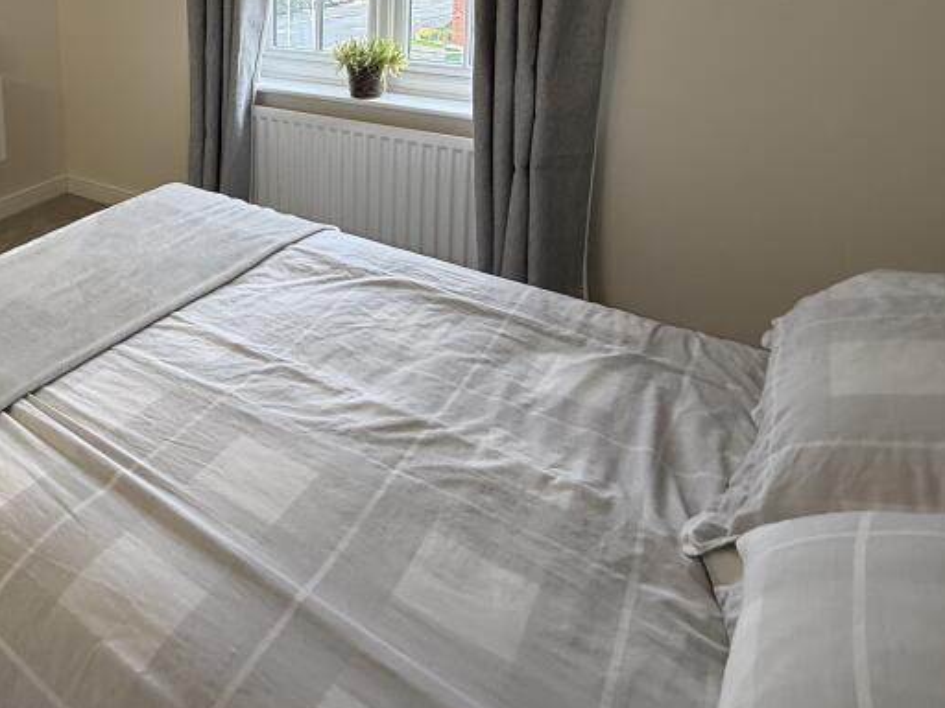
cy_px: 50
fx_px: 764
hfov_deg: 55.9
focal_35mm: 28
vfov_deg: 44.5
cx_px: 114
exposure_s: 1/100
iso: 80
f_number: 2.2
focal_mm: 2.22
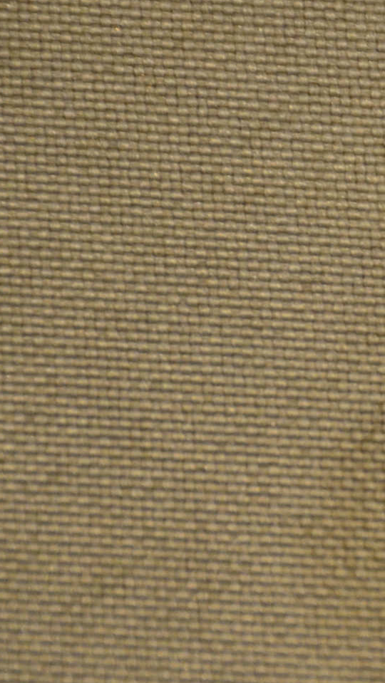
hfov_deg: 2.2
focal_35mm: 564
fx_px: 10228
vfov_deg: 3.8
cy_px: 441
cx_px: 636
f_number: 7.1
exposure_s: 1/30
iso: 1250
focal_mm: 140
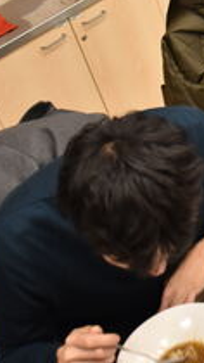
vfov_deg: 25.8
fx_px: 780
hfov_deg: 13.2
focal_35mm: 81
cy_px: 73
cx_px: 386
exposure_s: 1/125
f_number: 4
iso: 1000
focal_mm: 18
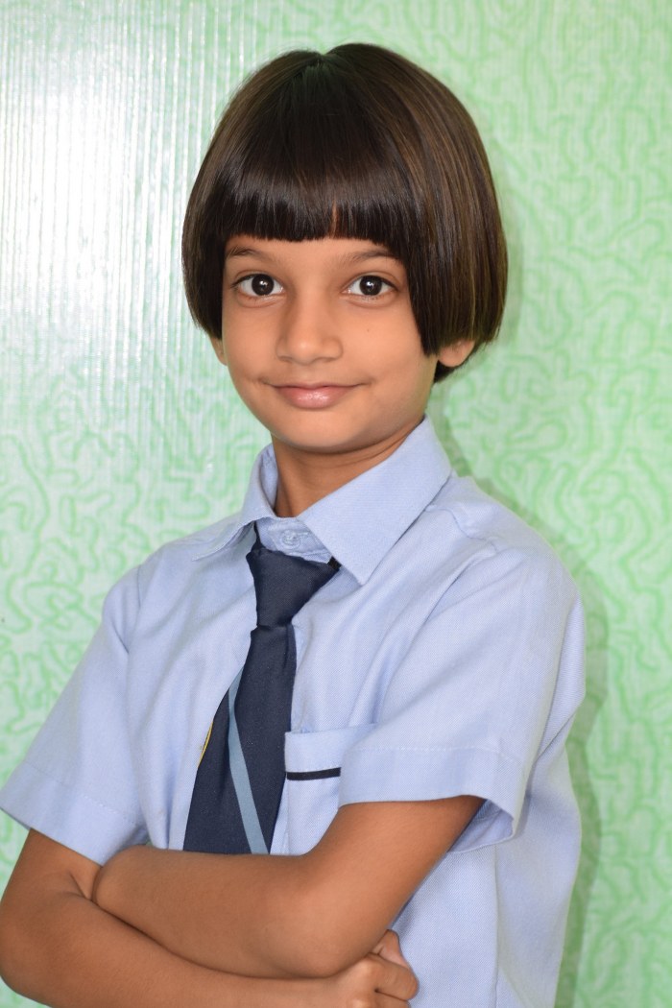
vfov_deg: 17.5
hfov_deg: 11.7
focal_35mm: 117
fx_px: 3276
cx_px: 336
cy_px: 504
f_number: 4.8
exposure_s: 1/60
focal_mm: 78
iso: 640
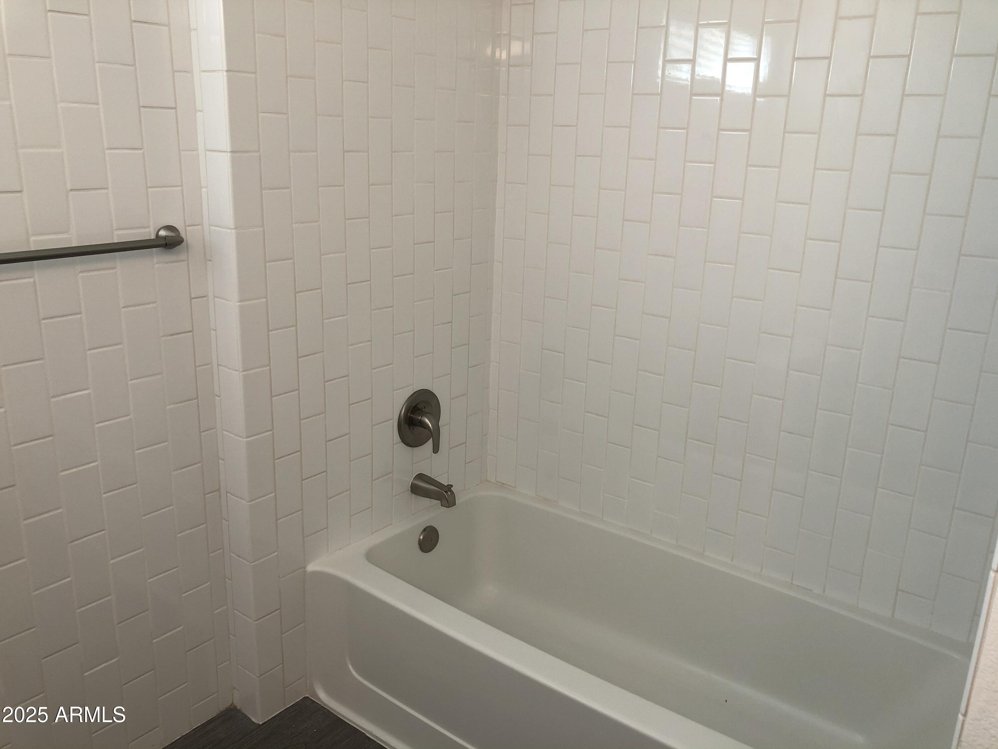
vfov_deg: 49.7
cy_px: 374
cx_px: 499
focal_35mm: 28
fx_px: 807
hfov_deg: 63.4
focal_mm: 3.99
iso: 25
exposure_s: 1/40
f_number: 1.8
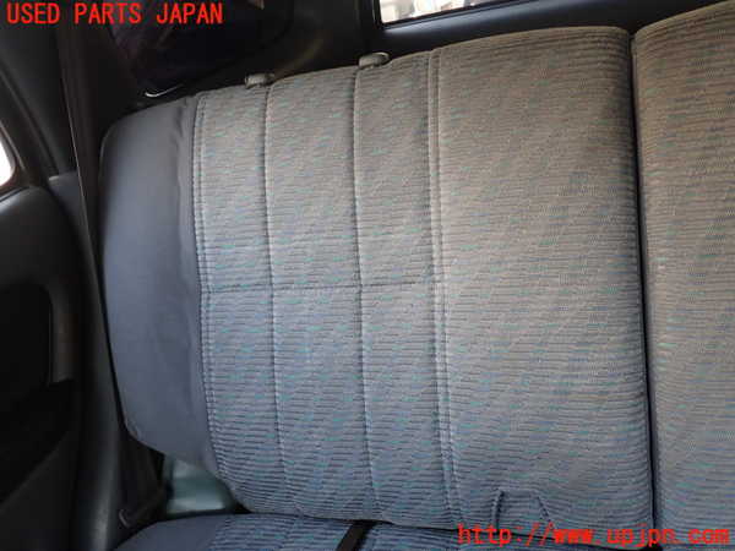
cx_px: 368
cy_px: 276
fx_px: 637
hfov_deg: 60.0
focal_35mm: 30
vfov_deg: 46.8
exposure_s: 1/60
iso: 160
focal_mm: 5.4
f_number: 2.3
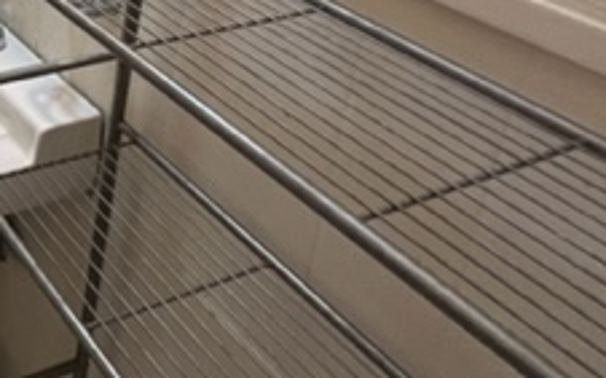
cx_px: -220
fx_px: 644
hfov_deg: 33.2
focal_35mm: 39
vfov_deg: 23.8
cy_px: -228
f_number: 1.8
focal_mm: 1.57
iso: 200
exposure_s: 1/60
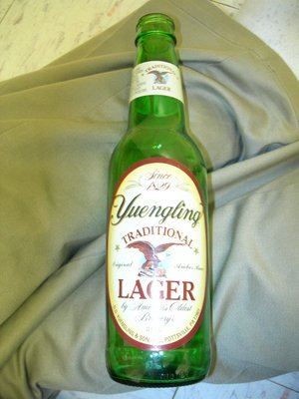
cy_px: 200
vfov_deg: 49.0
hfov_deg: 37.7
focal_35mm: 38
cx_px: 150
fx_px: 438
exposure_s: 1/7.3
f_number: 2.8
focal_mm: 7.8
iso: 200
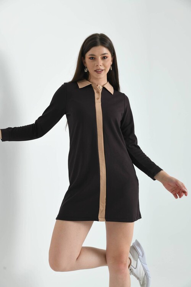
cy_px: 144
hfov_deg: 26.0
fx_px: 414
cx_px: 96
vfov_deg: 38.2
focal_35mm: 52
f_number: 6.3
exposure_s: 1/125
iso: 100
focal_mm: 52
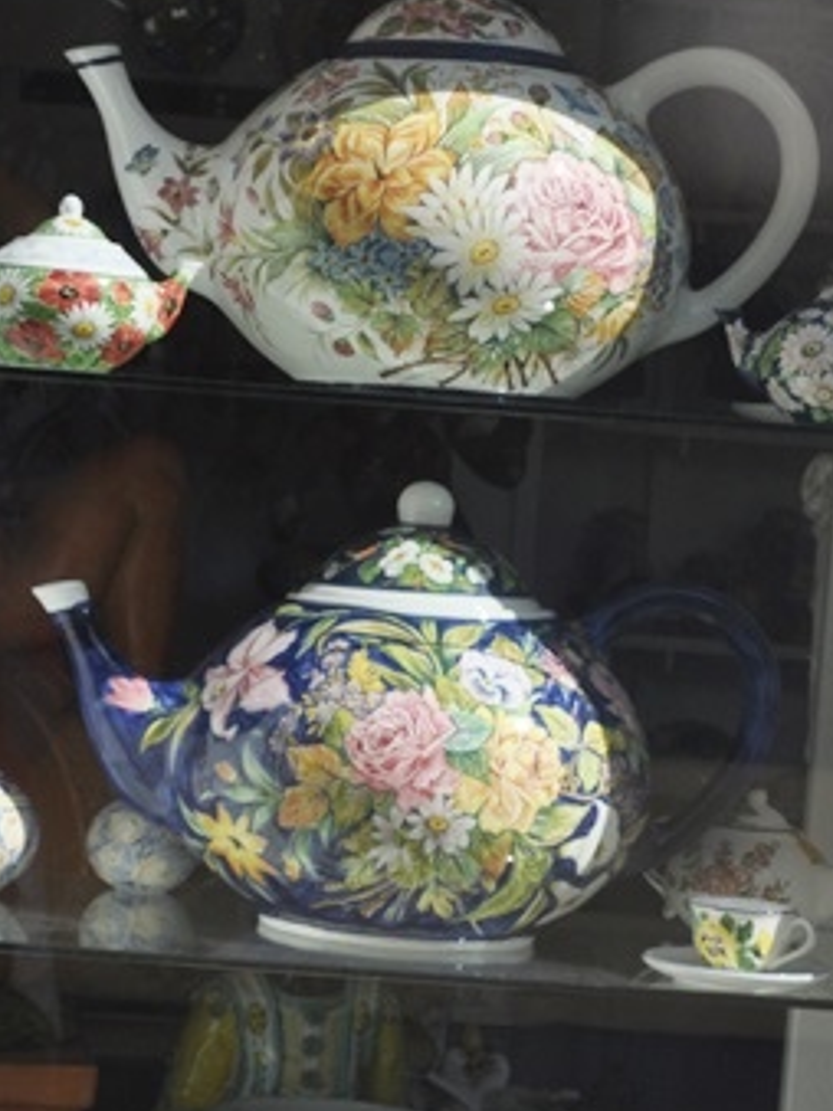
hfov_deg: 12.4
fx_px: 3825
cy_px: 580
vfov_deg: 16.5
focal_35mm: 119
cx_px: 444
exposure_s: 1/400
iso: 200
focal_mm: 35
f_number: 10
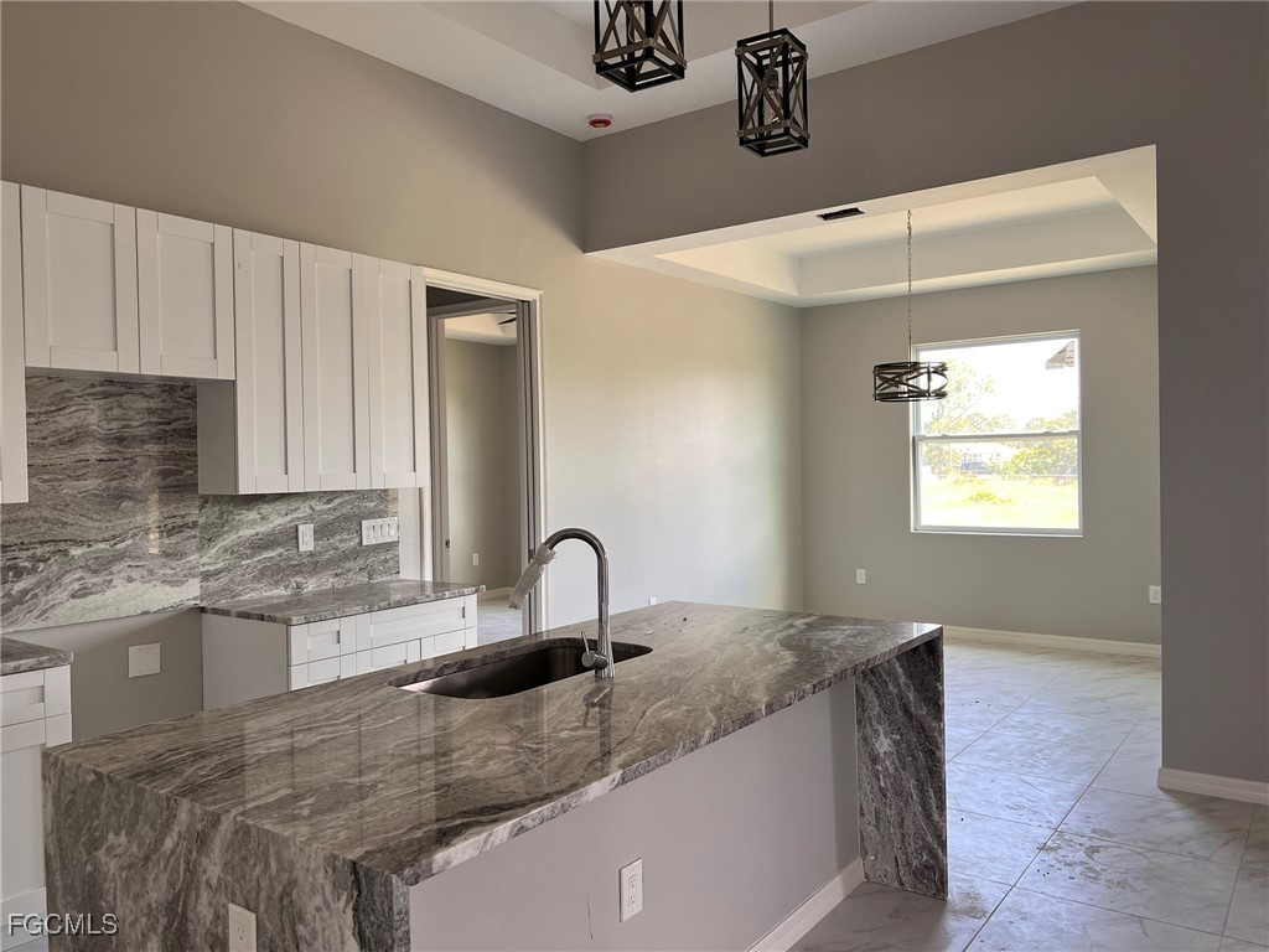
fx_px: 953
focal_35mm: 26
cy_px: 476
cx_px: 634
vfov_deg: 53.1
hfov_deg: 67.3
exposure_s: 1/121
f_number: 1.5
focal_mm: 5.7
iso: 64
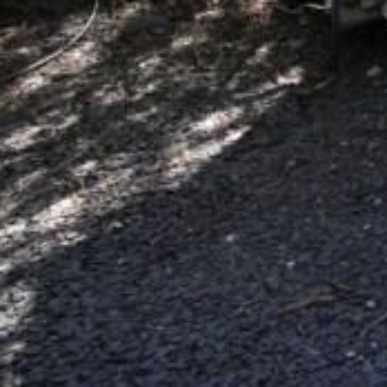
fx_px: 923
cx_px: 954
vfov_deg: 17.1
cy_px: -393
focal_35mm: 73
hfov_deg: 14.4
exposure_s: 1/160
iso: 200
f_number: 5
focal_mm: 7
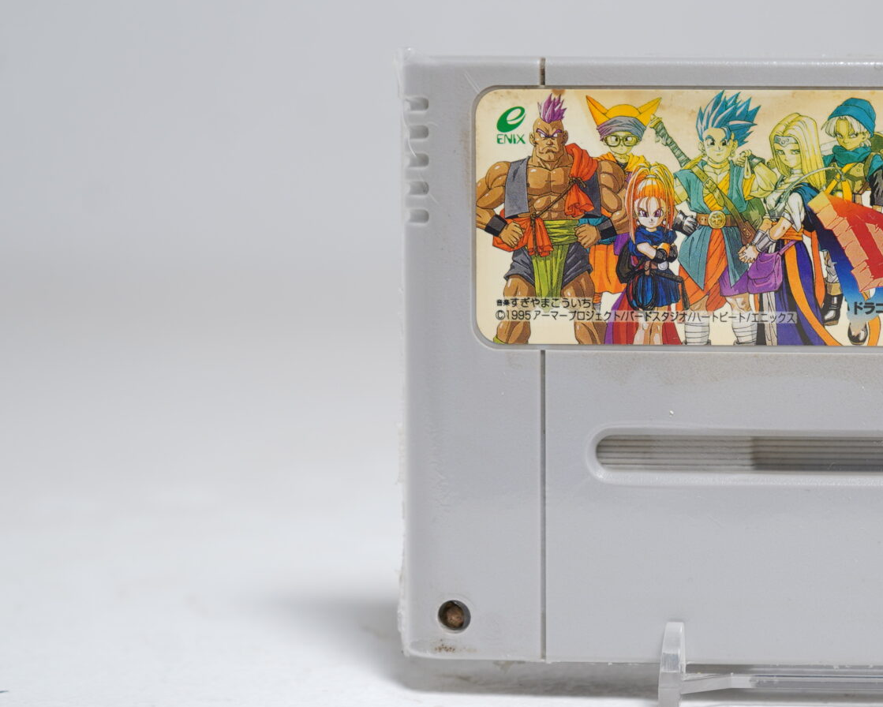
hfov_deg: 21.1
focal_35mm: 88
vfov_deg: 17.5
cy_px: 369
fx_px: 2301
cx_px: 833
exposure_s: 1/4
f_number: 5
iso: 64
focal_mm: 41
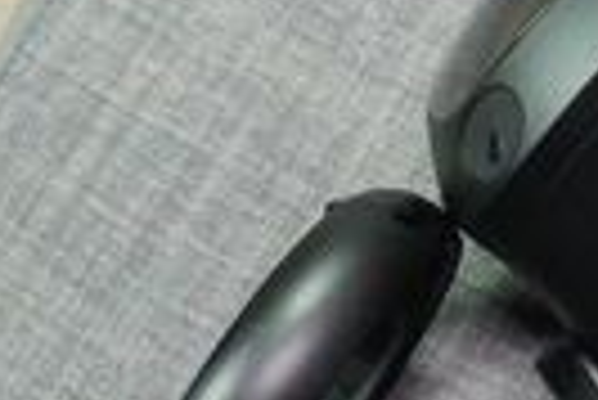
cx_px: 994
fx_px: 2677
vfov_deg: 8.5
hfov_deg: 12.0
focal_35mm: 161
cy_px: 204
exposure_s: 1/160
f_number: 6.3
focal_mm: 35
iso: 6400
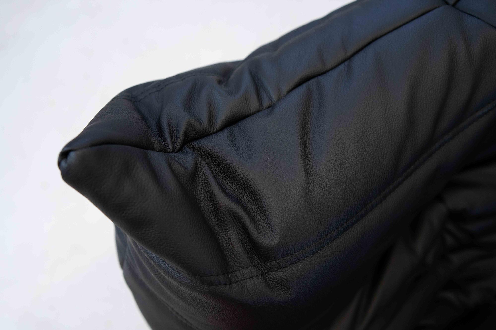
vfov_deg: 37.8
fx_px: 482
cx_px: 248
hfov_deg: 54.4
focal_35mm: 35
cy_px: 165
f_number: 3.2
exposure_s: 1/100
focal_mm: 35
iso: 500
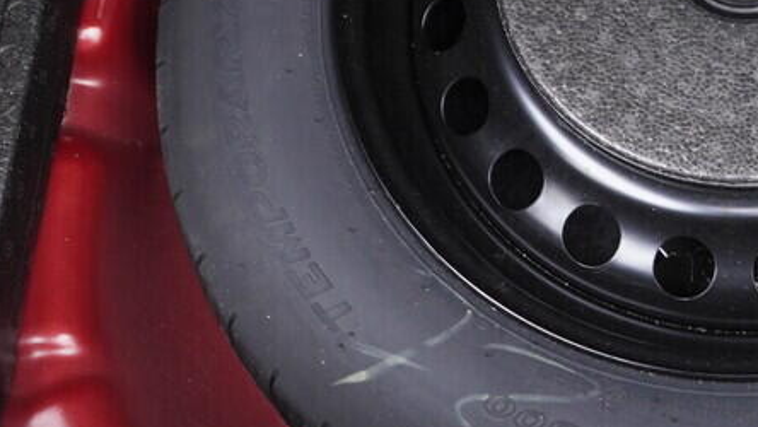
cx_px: 830
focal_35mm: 87
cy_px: -57
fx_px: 1749
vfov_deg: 13.6
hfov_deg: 23.0
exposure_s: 1/40
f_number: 2.8
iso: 640
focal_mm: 24
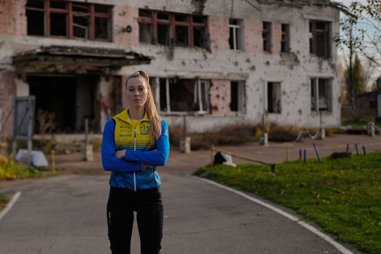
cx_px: 92
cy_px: 116
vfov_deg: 20.6
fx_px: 698
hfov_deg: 30.0
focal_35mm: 66
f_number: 1.4
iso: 125
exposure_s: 1/8000
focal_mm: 35
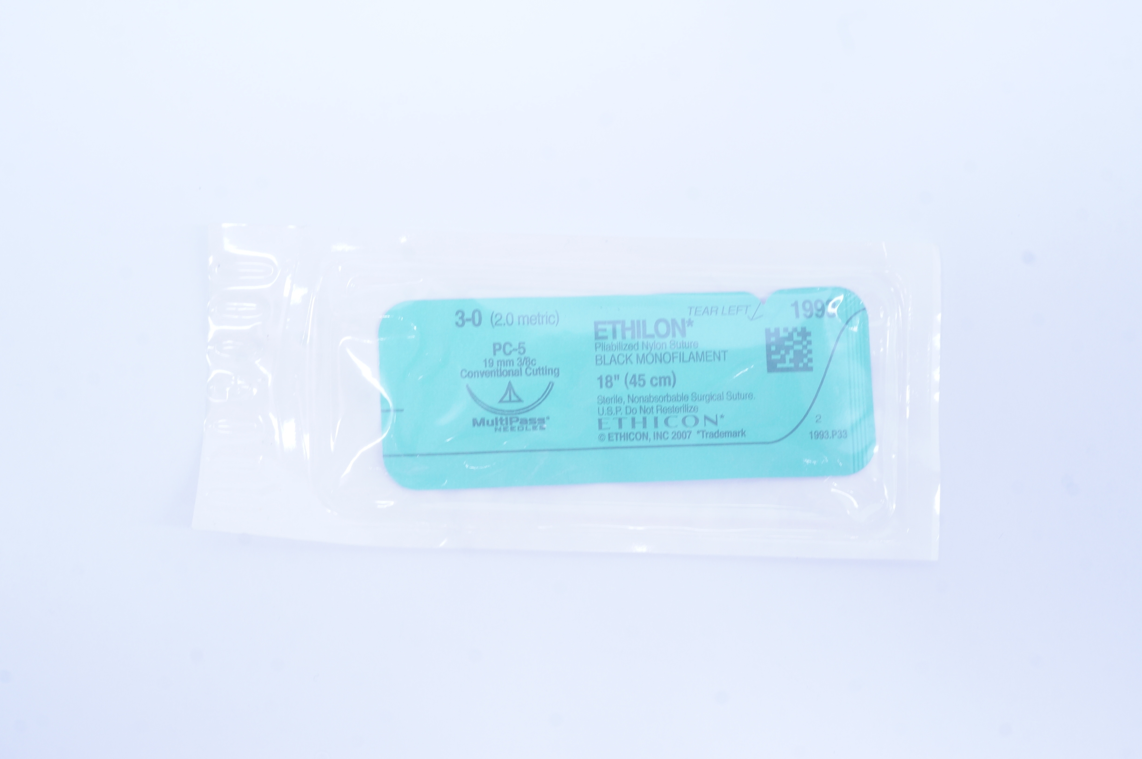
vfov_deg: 29.8
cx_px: 571
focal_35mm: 45
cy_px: 380
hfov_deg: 43.6
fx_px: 1426
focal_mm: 30
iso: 400
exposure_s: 1/10
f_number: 13
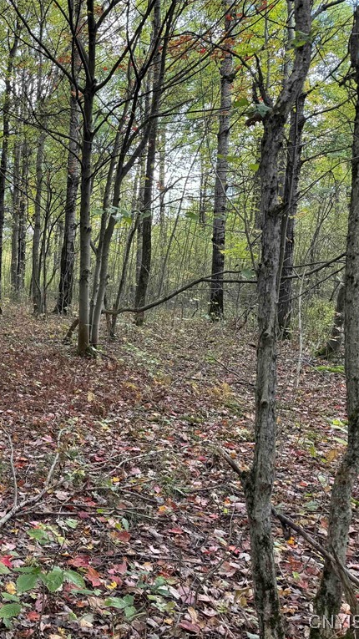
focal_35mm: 35
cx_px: -60
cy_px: 320
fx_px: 593
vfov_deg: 56.6
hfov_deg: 29.5
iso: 80
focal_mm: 6.76
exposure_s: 1/152
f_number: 1.78
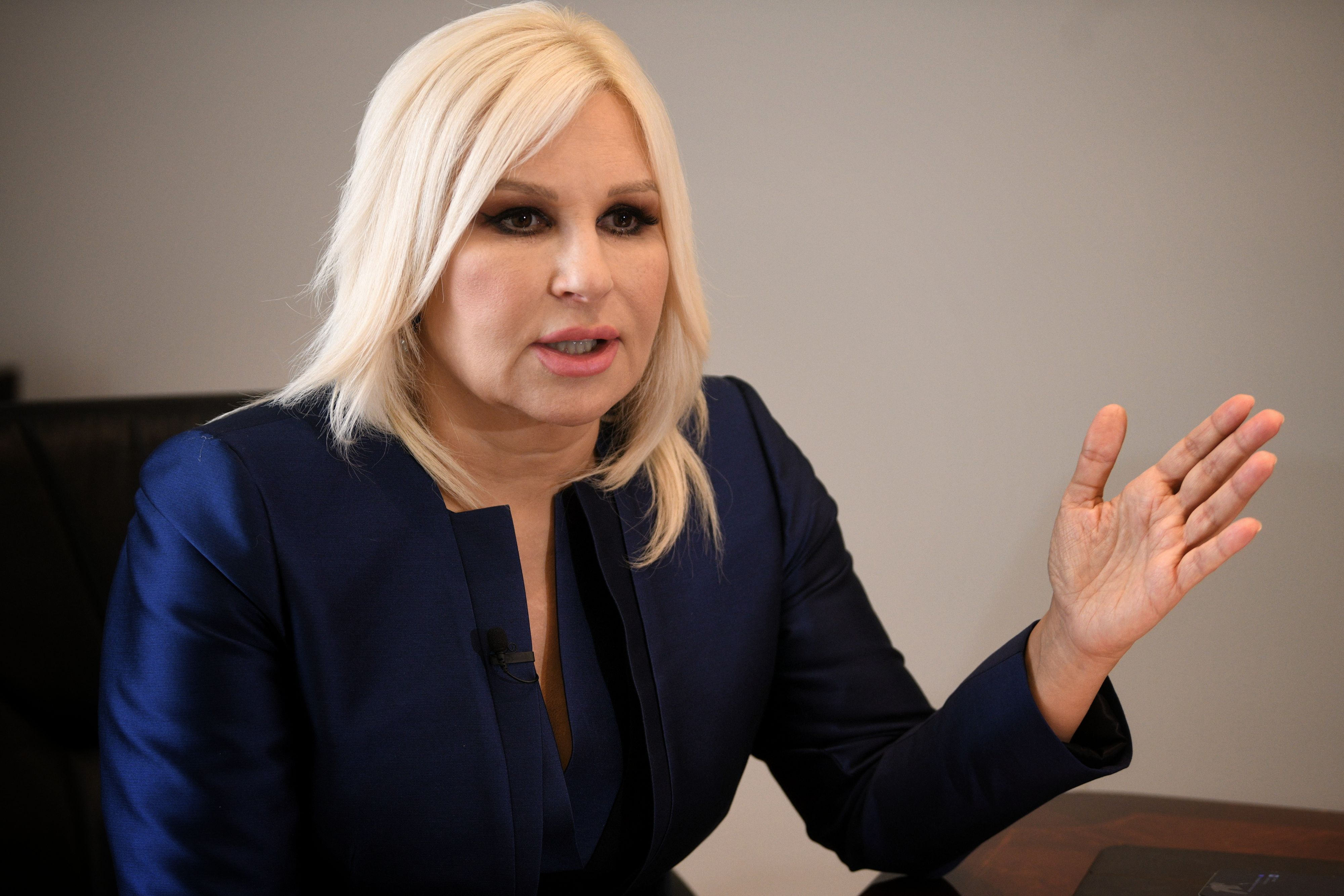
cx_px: 672
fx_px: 2613
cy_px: 448
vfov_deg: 19.5
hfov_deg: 28.8
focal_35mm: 70
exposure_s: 1/160
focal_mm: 70
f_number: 2.8
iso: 1000
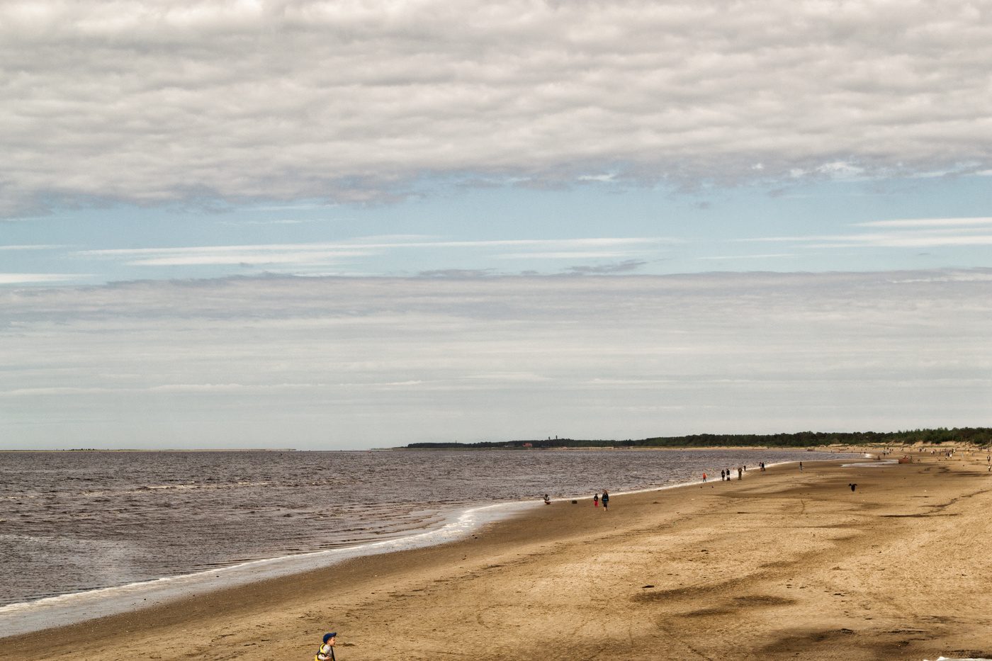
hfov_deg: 24.6
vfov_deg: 16.5
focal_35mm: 82
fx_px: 2273
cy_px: 330
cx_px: 496
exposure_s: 1/400
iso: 100
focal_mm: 55
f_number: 10
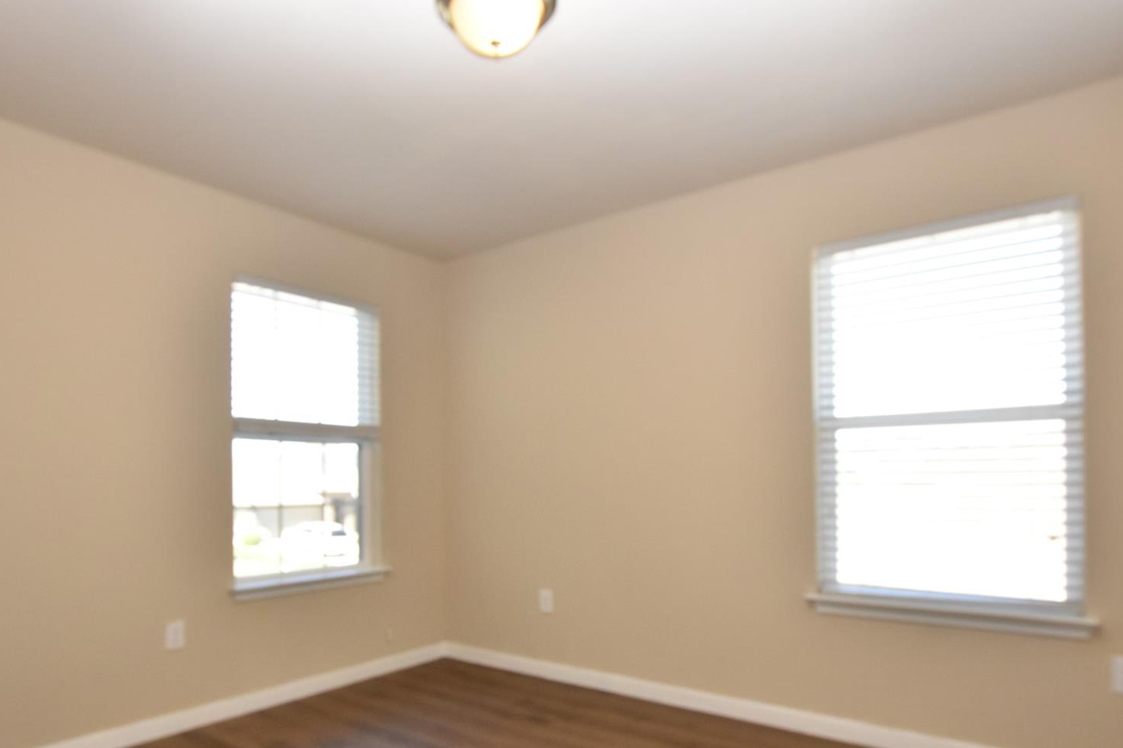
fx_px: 655
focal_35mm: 21
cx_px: 507
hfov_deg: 81.0
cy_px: 484
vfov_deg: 58.4
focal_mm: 10
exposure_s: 1/200
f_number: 5.6
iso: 1100
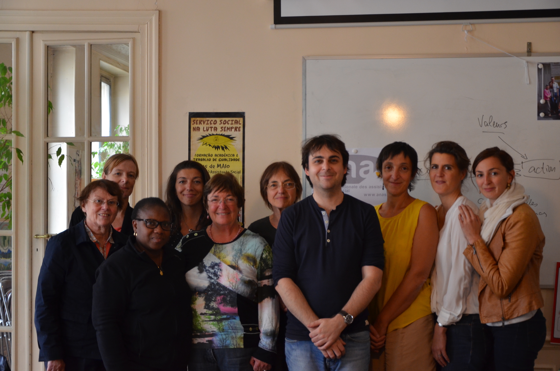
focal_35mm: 63
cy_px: 186
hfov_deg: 32.0
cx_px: 280
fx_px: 978
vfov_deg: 21.5
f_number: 4.8
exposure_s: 1/30
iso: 800
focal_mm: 42
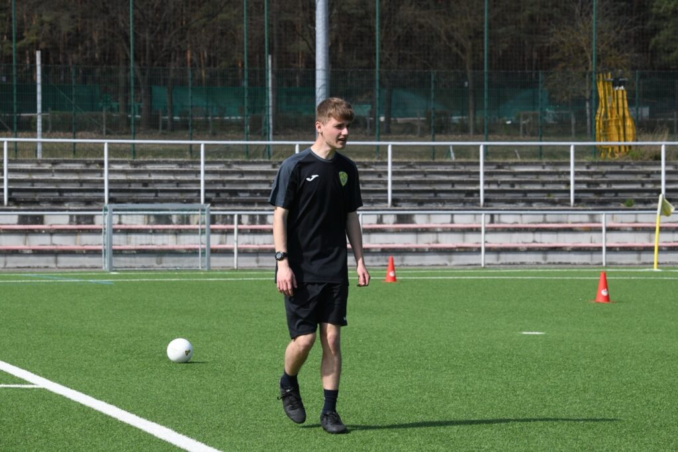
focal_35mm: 160
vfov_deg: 8.6
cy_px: 226
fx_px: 3012
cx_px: 339
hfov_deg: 12.8
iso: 1250
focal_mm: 160
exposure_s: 1/1250
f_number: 13
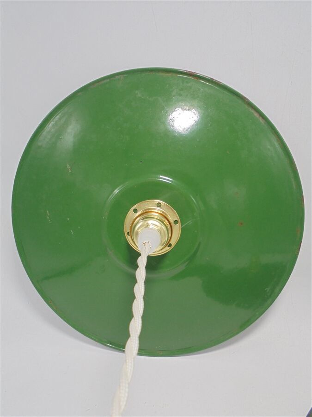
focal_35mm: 29
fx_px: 349
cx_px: 156
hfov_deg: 48.2
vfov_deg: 61.7
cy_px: 208
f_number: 3.7
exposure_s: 1/50
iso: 100
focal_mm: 5.3
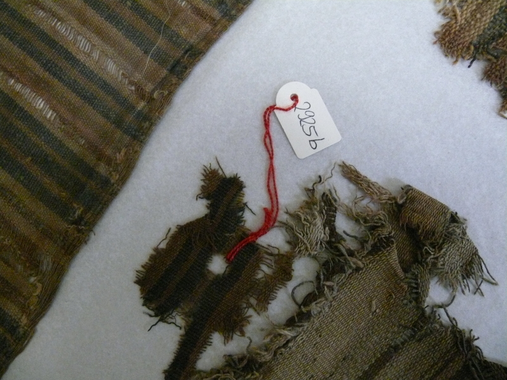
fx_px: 513
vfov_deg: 40.7
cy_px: 190
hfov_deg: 52.6
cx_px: 254
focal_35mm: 35
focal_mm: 7.4
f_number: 2.8
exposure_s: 1/30
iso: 800
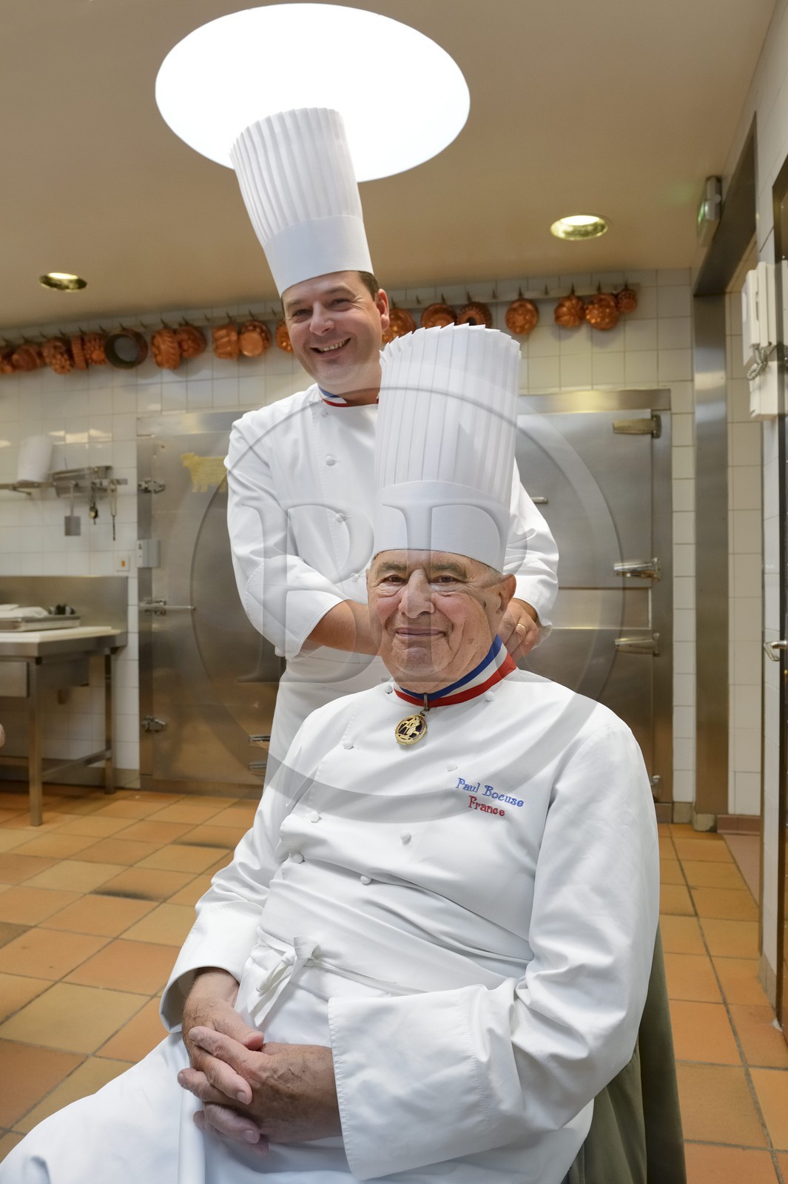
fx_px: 789
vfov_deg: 73.8
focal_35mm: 24
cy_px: 592
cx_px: 394
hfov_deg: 53.1
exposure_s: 1/60
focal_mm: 24
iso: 1600
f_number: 7.1
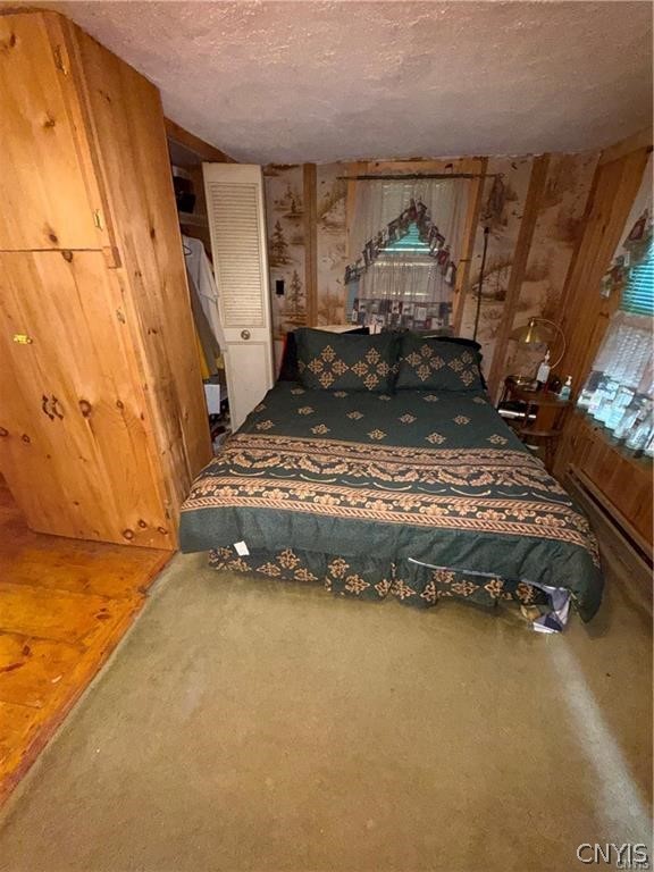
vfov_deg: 102.1
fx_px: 353
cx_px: 327
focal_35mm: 14
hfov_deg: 85.7
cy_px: 436
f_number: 2.2
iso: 500
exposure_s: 1/30
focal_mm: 2.22
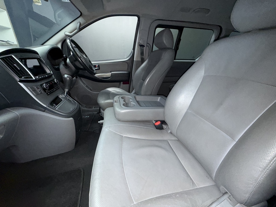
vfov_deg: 85.7
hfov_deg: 102.1
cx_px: 138
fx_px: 112
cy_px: 104
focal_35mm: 14
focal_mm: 2.22
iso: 250
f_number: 2.2
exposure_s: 1/60
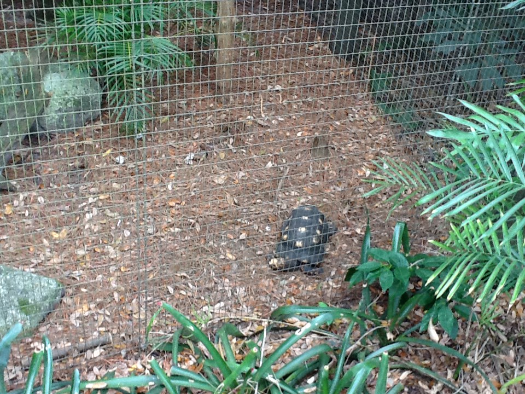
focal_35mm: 32
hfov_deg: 56.8
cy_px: 197
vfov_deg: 44.2
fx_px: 485
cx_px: 262
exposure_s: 1/30
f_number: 2.4
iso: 80
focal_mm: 2.03
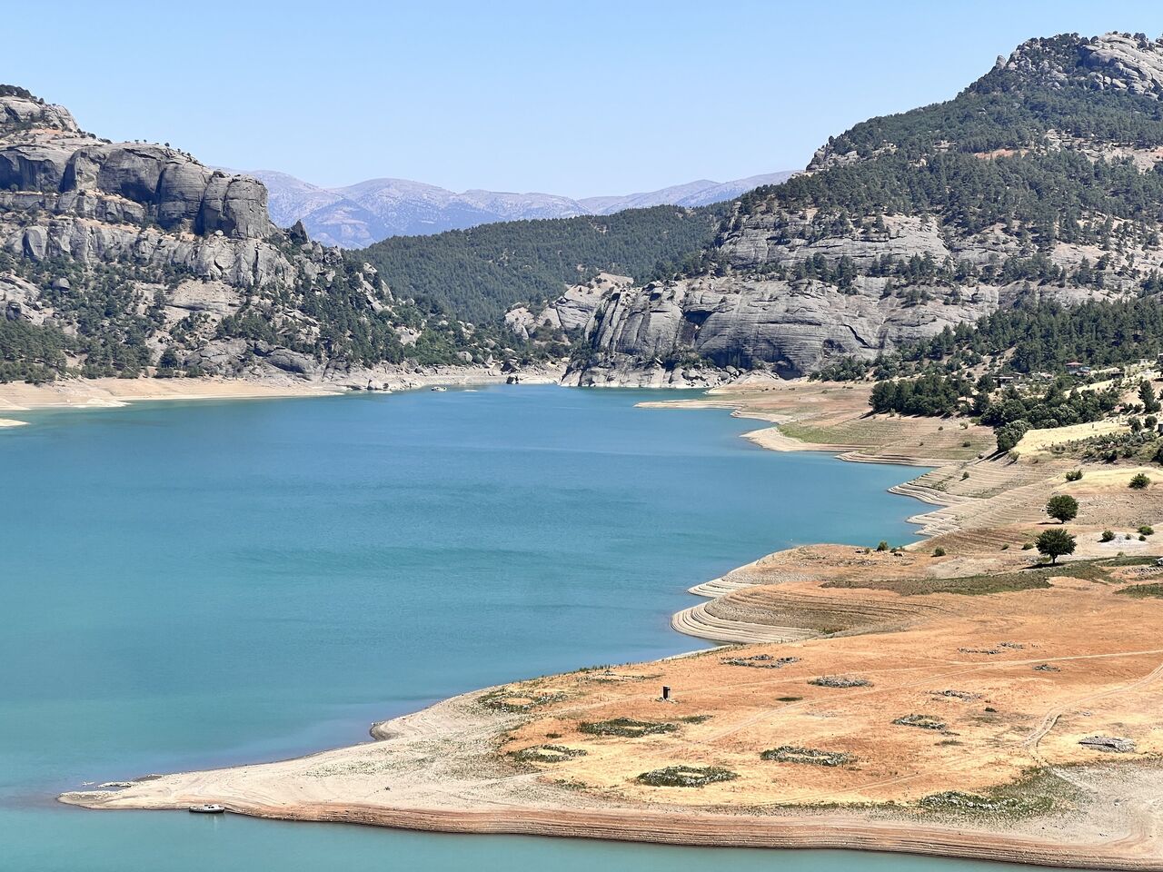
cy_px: 436
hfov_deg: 25.3
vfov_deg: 19.1
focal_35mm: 77
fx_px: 2587
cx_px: 582
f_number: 2.8
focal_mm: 9
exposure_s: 1/815
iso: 32
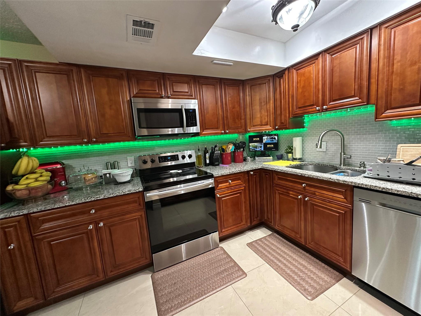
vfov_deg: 85.7
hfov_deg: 102.1
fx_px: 170
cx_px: 210
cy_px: 158
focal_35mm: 14
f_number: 2.2
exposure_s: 1/60
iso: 500
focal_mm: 2.22
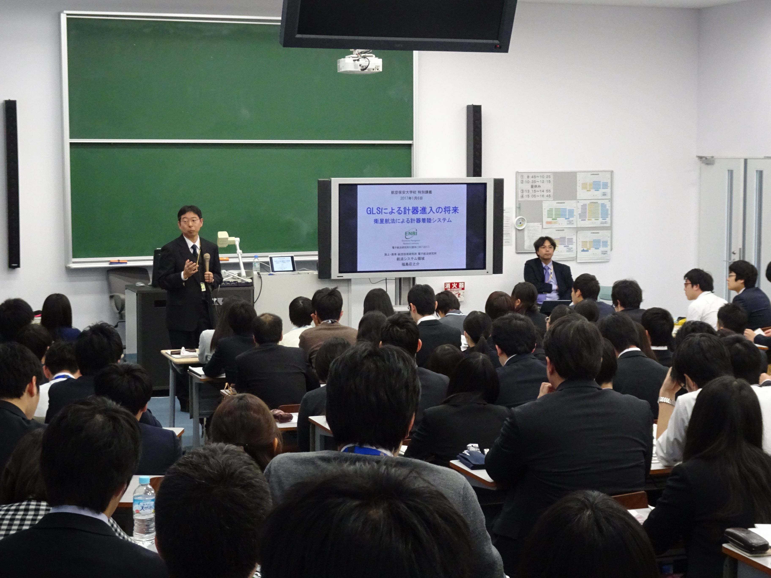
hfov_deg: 31.2
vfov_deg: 23.7
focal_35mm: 62
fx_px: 1381
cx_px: 386
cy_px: 289
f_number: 4.5
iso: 800
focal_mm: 10.59
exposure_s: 1/80
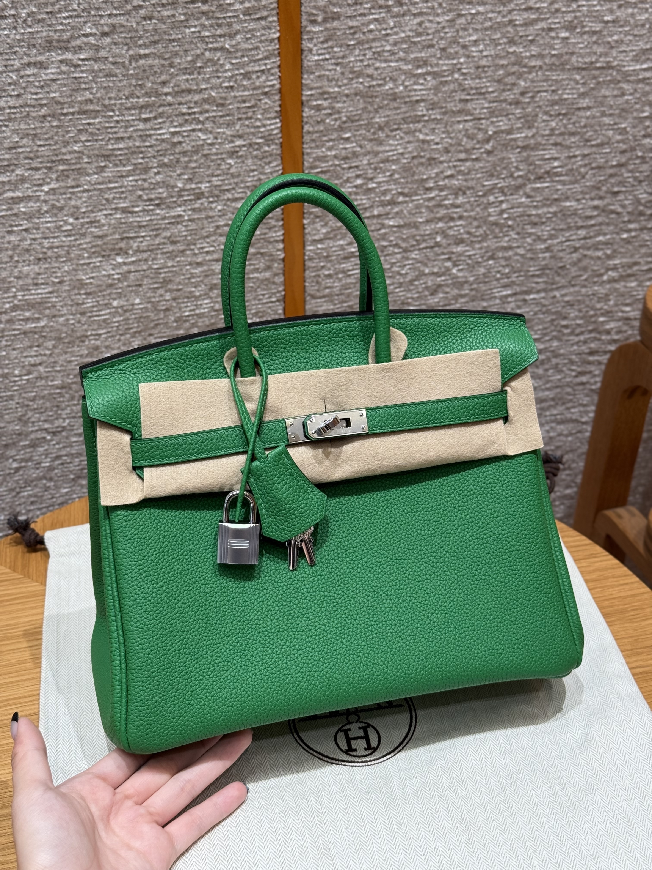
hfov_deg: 30.3
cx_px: 326
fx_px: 1205
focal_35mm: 48
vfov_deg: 39.7
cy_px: 435
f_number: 1.78
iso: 100
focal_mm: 6.76
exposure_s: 1/85
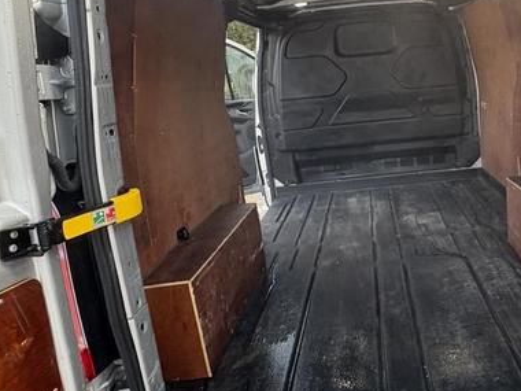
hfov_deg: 52.9
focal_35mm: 33
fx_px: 497
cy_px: 180
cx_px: 389
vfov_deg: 42.9
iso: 100
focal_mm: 2.22
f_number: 2.2
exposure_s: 1/136
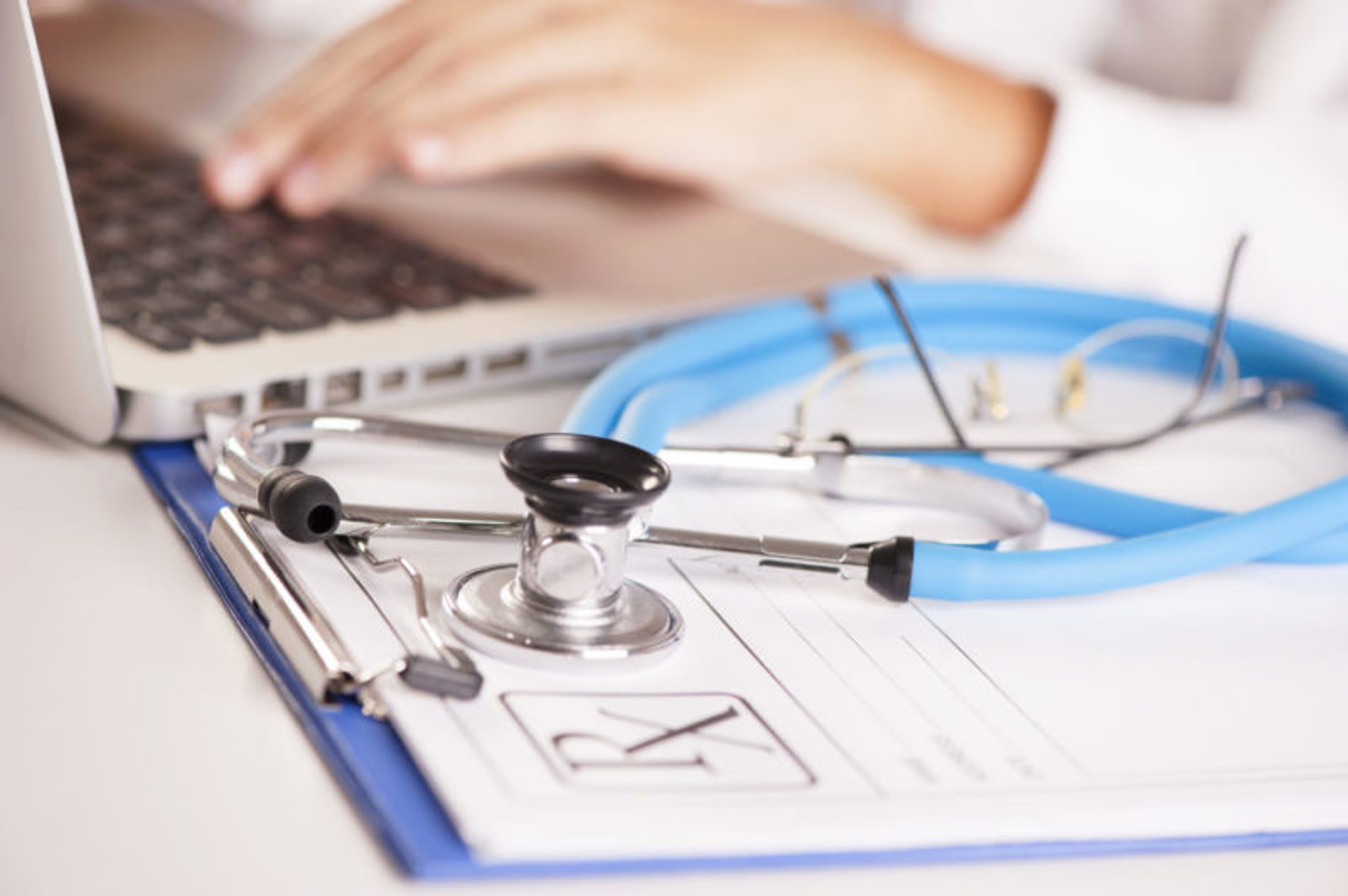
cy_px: 448
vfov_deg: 13.0
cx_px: 674
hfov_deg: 19.5
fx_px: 3928
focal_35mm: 105
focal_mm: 105
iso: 200
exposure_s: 1/125
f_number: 5
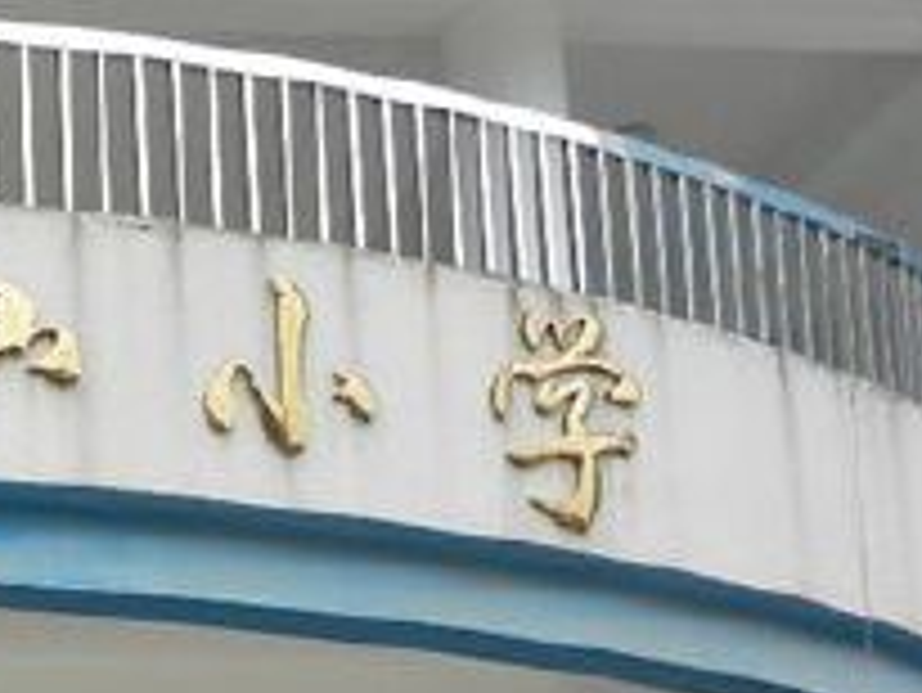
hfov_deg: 20.4
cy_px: 972
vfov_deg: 16.2
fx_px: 2265
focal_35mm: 85
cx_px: -369
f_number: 3.6
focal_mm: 5.1
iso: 160
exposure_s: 1/160
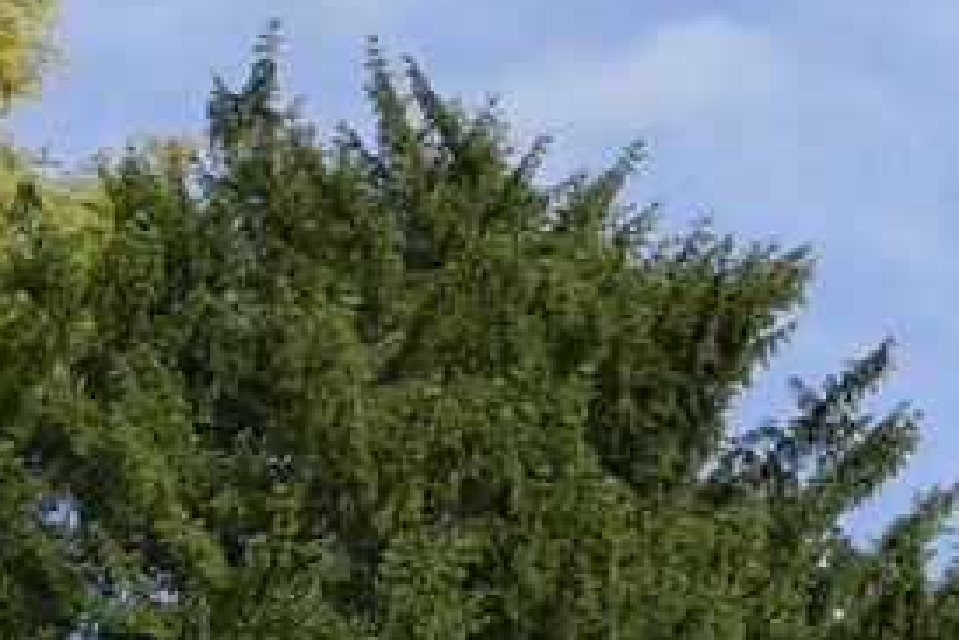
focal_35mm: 140
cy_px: 778
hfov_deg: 11.2
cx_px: 2562
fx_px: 3731
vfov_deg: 9.7
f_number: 14
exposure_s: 1/160
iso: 200
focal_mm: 24
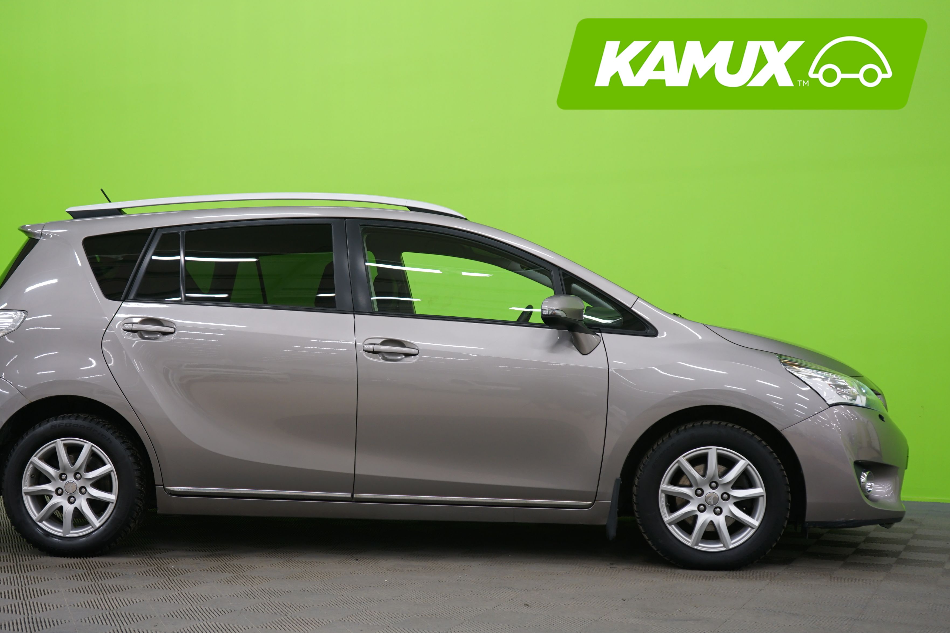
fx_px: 1240
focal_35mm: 47
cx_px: 423
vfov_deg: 28.6
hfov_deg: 41.9
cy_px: 338
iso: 400
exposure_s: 1/10
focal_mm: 42
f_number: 4.5
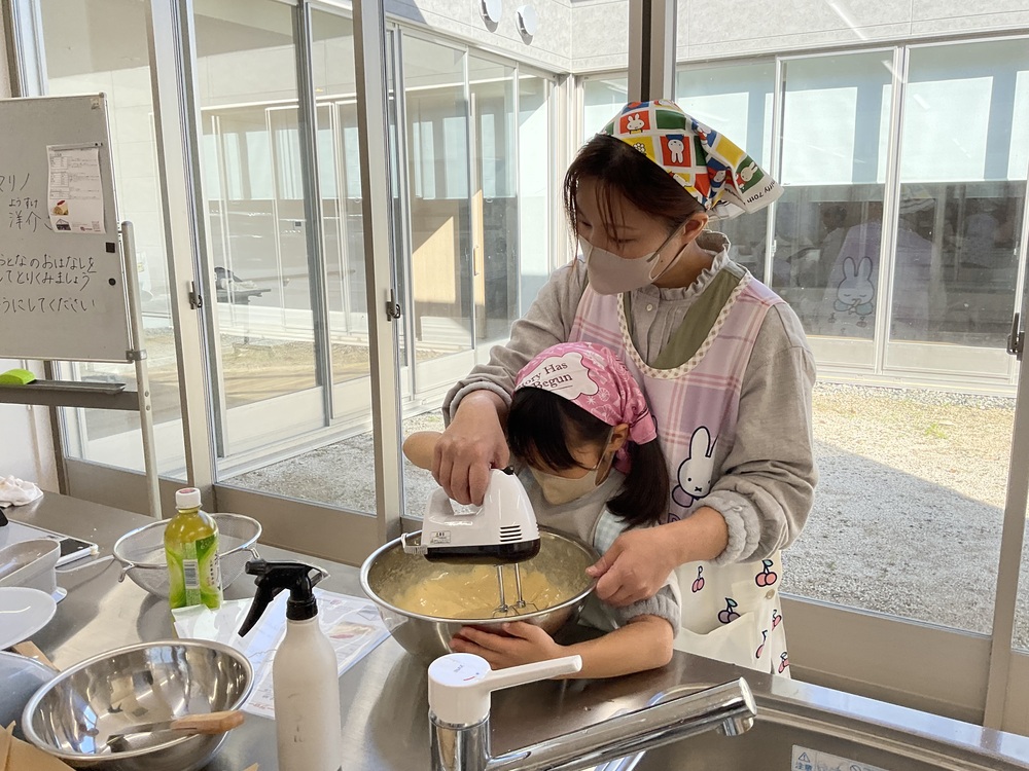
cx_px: 514
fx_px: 862
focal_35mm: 29
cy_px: 386
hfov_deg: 61.7
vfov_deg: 48.2
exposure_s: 1/286
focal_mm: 3
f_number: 1.8
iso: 16
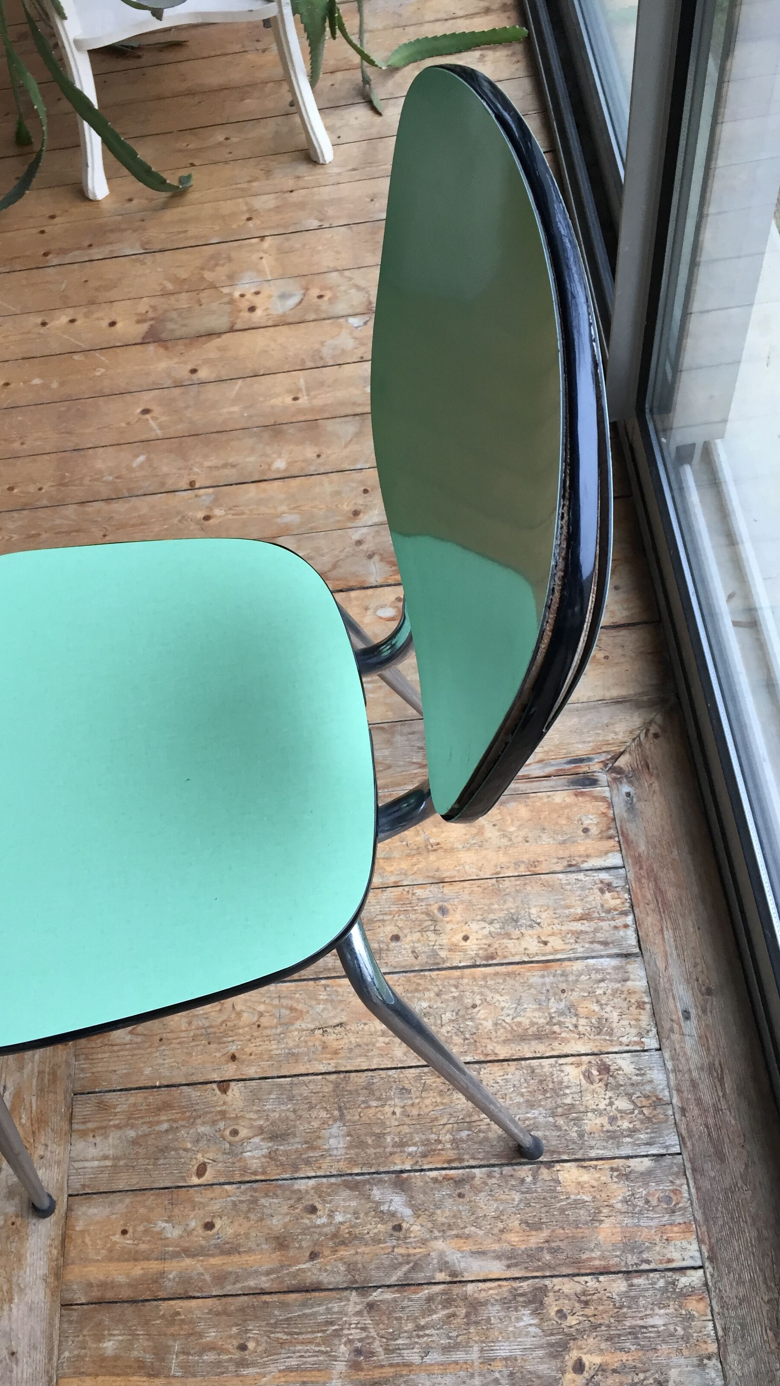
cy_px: 699
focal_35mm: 32
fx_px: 1177
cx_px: 325
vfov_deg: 61.0
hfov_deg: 36.6
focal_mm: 4.15
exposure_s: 1/33
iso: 40
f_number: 2.2
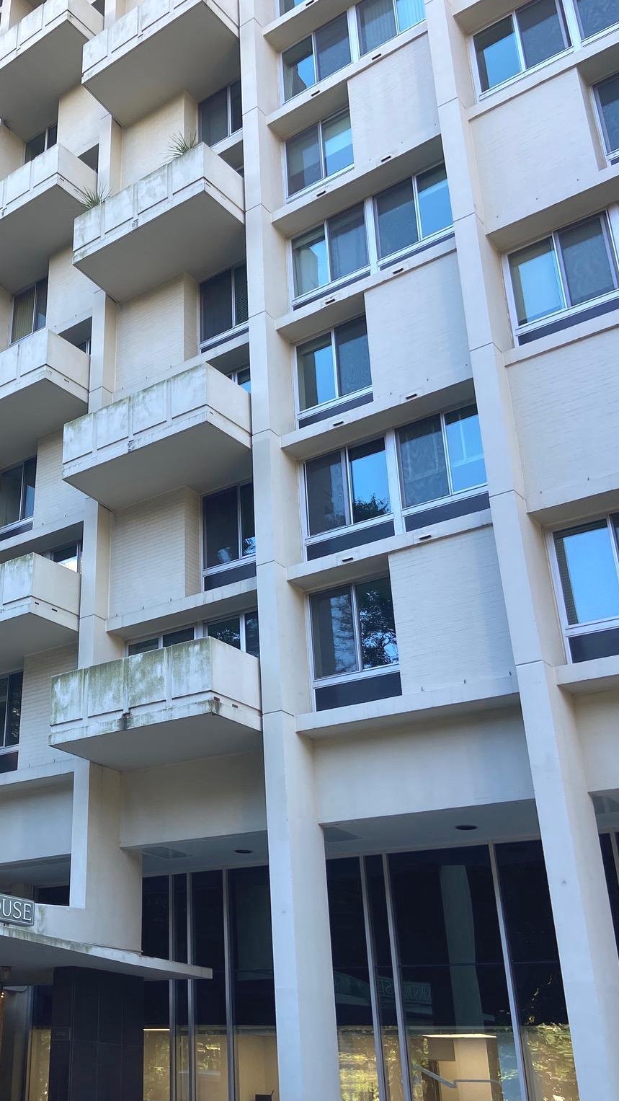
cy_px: 549
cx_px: 69
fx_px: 1109
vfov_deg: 52.8
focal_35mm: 38
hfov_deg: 29.9
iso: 32
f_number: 1.8
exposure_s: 1/196
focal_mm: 4.25
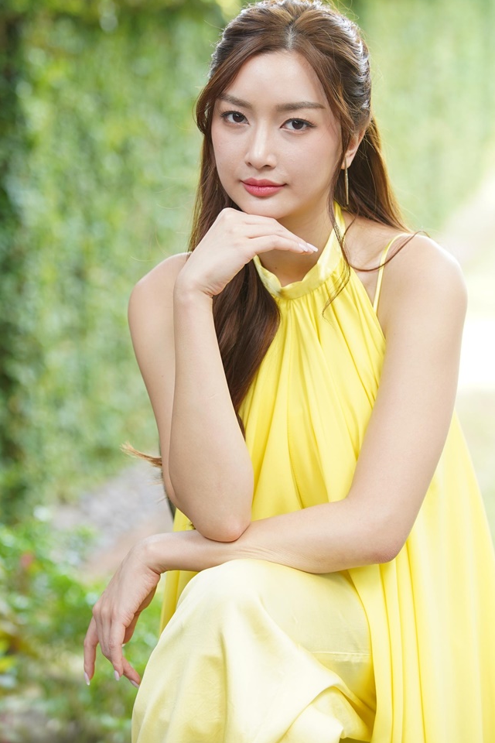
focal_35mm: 110
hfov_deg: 12.5
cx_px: 234
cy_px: 319
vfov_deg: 18.6
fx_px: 2269
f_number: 3.2
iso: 320
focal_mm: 88
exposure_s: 1/160
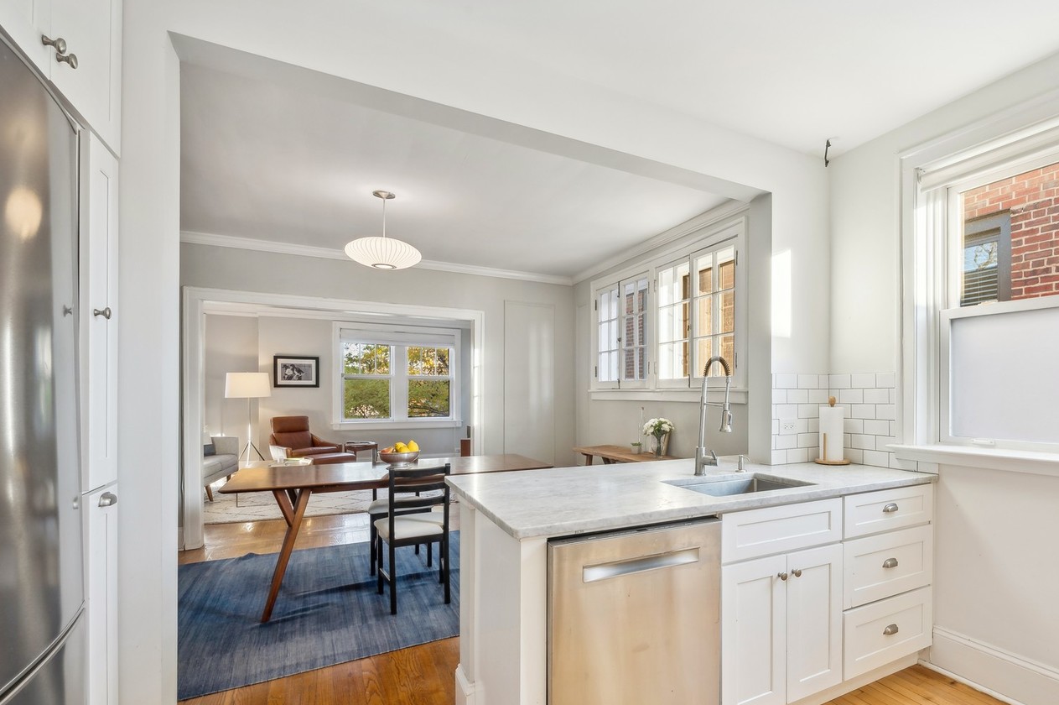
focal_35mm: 18
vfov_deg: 67.3
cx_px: 667
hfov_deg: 88.1
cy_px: 352
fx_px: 529
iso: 100
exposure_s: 1/13
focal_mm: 14
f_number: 10
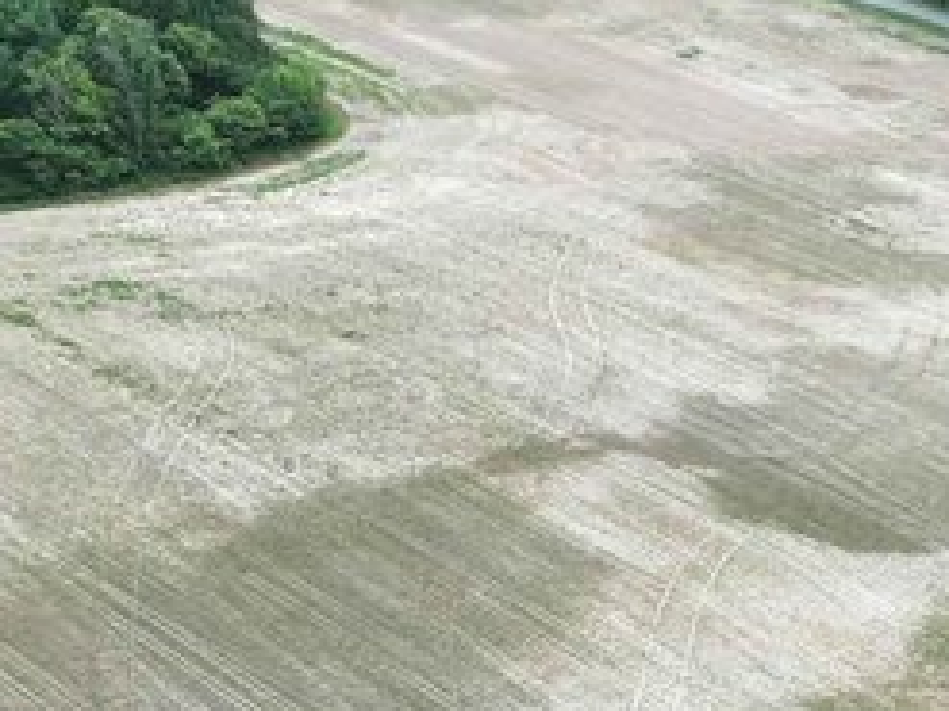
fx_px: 4028
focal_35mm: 147
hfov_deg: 12.3
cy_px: 1651
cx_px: 1712
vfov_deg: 9.2
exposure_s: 1/400
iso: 100
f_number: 2.8
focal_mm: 12.29
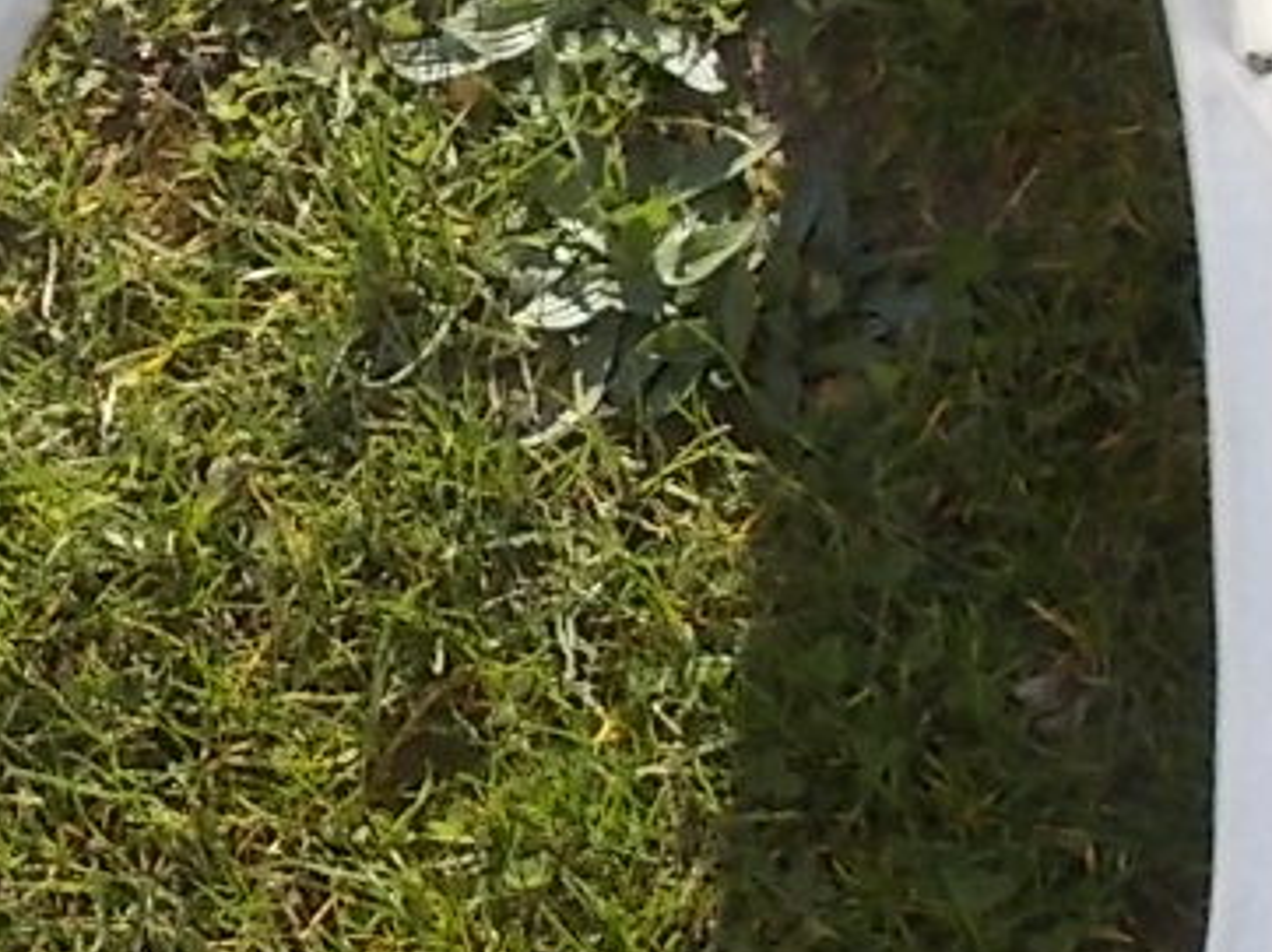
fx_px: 4223
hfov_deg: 17.0
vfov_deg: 12.9
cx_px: 218
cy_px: 355
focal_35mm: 115
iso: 80
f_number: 3.2
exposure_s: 1/400
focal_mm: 4.6
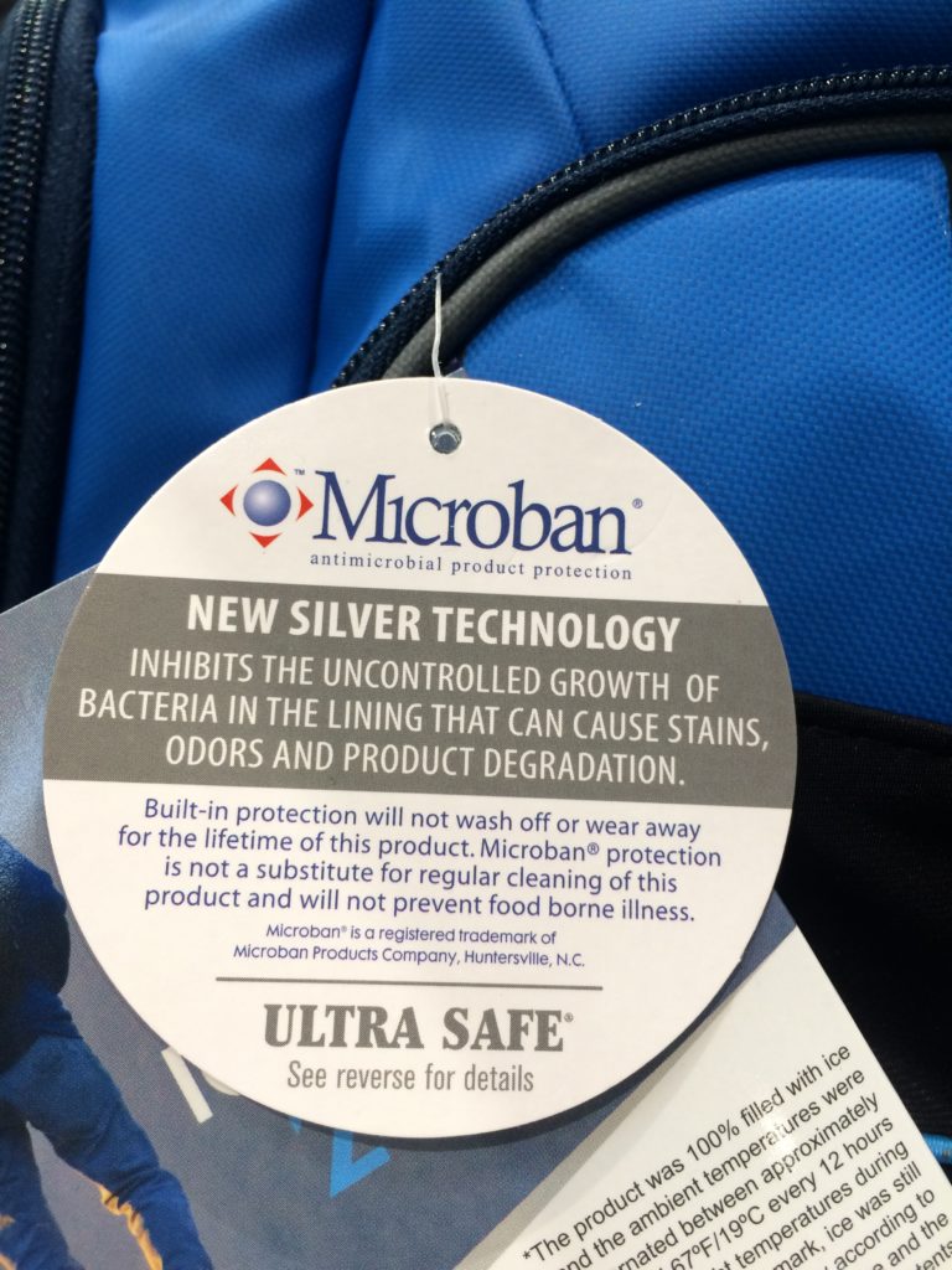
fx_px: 1063
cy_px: 635
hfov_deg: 48.2
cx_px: 476
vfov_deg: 61.7
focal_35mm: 29
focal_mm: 4.15
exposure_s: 1/30
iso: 64
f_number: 2.2
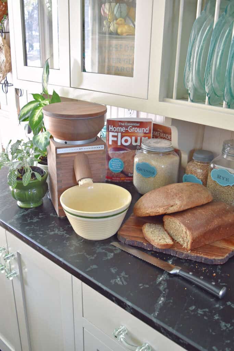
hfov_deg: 36.9
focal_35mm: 36
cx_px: 117
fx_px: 351
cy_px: 176
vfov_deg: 53.1
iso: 640
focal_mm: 24
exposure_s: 1/60
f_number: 4
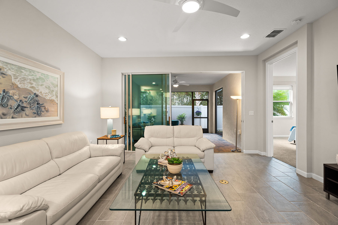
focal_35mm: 16
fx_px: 150
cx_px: 169
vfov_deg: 73.7
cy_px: 112
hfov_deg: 96.7
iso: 200
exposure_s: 1/2.5
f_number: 6.3
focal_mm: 16
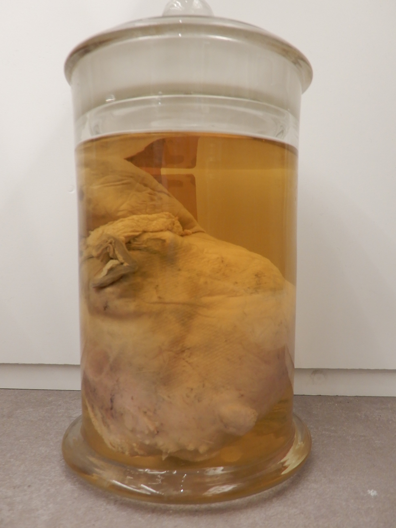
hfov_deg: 49.7
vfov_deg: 63.4
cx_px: 198
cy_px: 264
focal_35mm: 28
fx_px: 427
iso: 220
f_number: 3.5
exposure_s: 1/30
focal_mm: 5
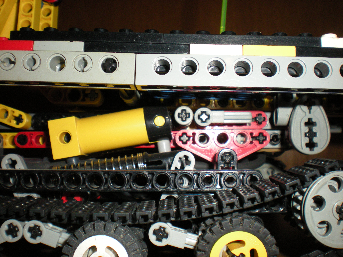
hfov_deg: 49.0
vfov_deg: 37.7
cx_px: 172
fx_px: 377
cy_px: 128
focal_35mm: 38
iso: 200
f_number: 4.6
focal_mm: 6.3
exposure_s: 1/60
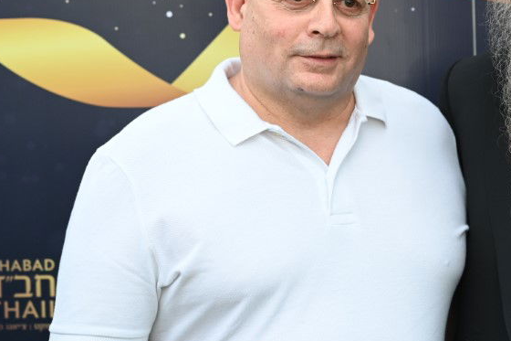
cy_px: 62
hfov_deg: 11.7
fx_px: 2483
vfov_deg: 7.8
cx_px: 485
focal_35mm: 175
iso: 400
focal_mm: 85
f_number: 2.8
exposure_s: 1/160
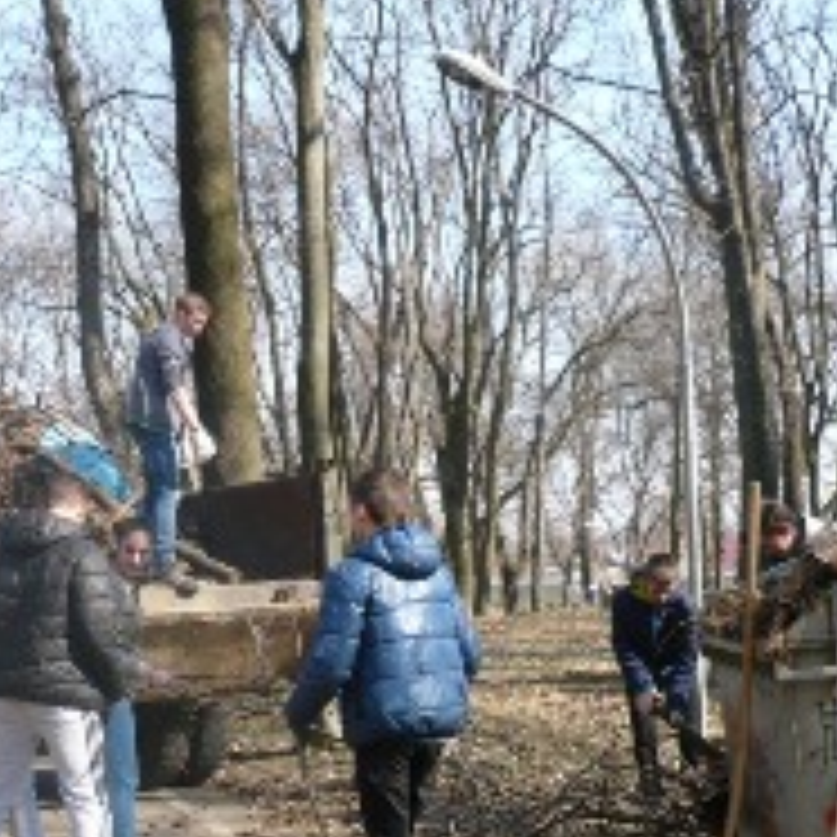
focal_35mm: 58
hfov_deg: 29.1
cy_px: 569
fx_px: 1587
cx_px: 220
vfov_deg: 29.3
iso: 100
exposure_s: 1/250
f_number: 2.8
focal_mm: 5.8
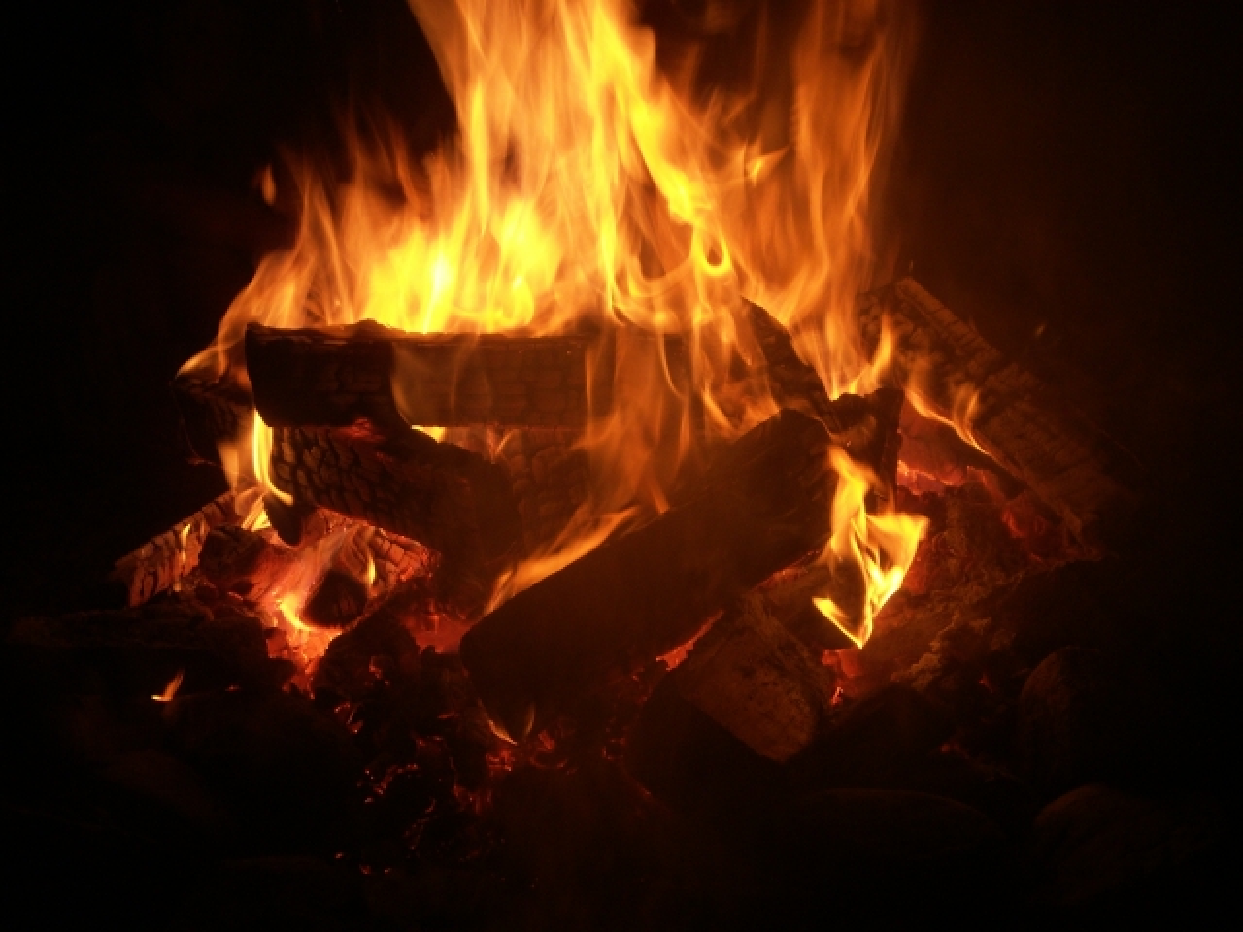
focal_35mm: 60
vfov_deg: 24.4
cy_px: 466
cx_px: 622
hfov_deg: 32.2
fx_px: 2154
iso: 50
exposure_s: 1/50
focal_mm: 12.5
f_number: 3.5
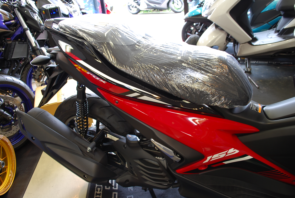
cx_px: 148
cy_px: 99
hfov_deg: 61.9
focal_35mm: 30
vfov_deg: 43.7
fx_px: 246
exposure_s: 1/6
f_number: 5
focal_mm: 20
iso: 100
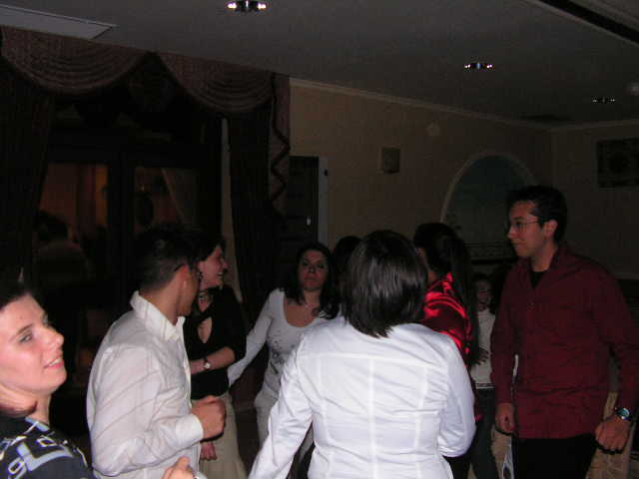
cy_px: 240
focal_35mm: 36
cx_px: 320
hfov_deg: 51.4
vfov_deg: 39.7
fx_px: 665
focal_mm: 6
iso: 200
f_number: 3.2
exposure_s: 1/40
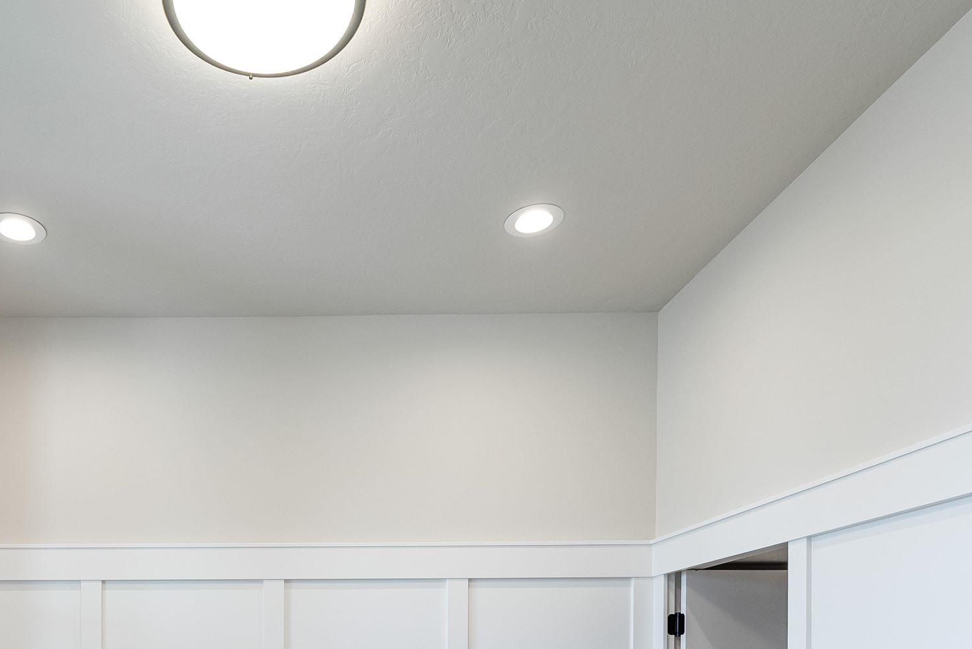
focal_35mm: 29
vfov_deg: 39.2
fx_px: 783
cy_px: 662
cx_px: 275
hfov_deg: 61.0
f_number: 4.5
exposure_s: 1/100
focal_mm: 14
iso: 800
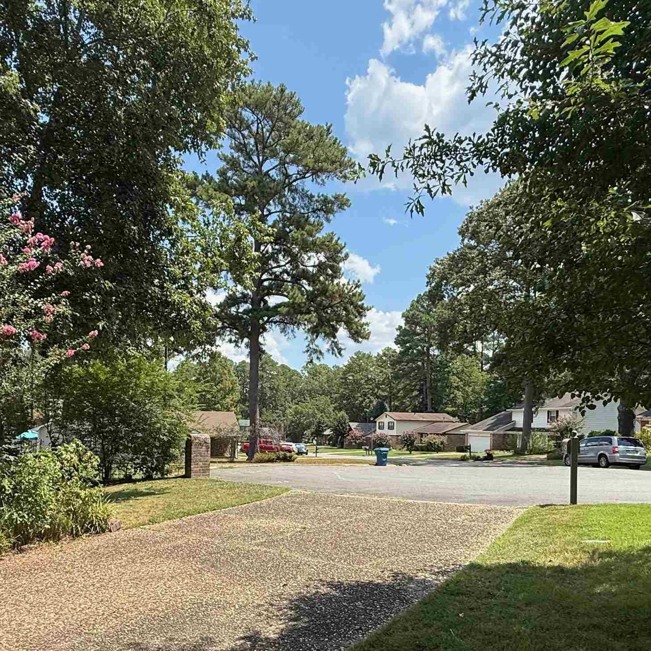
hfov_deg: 60.7
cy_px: 423
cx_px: 279
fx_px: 553
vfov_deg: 59.8
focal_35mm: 26
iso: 50
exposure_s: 1/1105
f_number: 2.2
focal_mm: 2.22
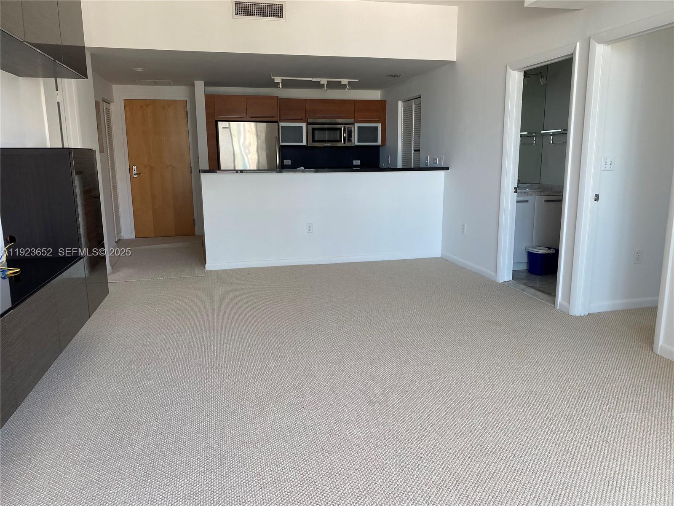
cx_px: 337
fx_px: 506
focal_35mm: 26
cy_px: 253
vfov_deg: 53.1
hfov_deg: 67.3
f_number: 1.8
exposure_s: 1/121
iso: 50
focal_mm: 4.25
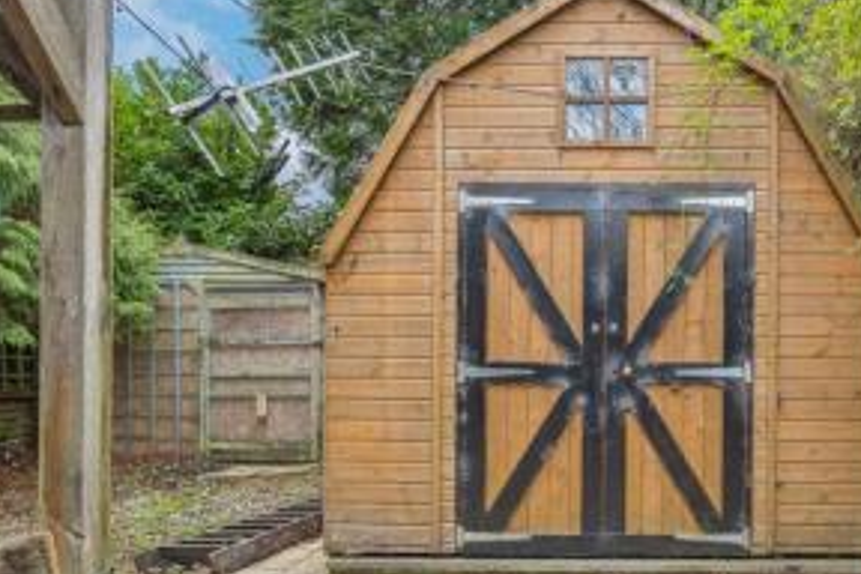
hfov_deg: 55.4
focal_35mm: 33
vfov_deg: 39.8
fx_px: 789
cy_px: 339
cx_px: 607
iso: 320
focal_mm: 20
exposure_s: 1/80
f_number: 5.6
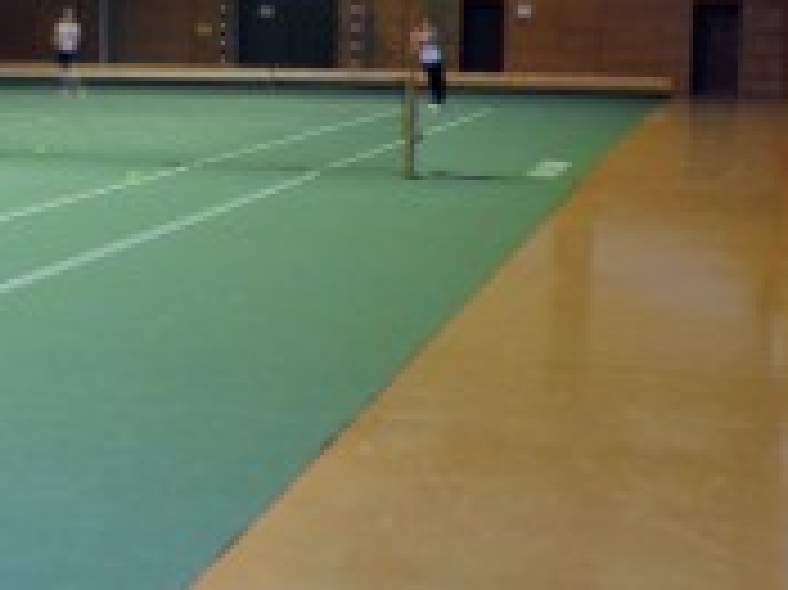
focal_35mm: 69
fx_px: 1570
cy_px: 135
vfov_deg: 21.1
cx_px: -41
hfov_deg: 26.3
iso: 64
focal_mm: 4.7
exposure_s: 1/60
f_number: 2.8
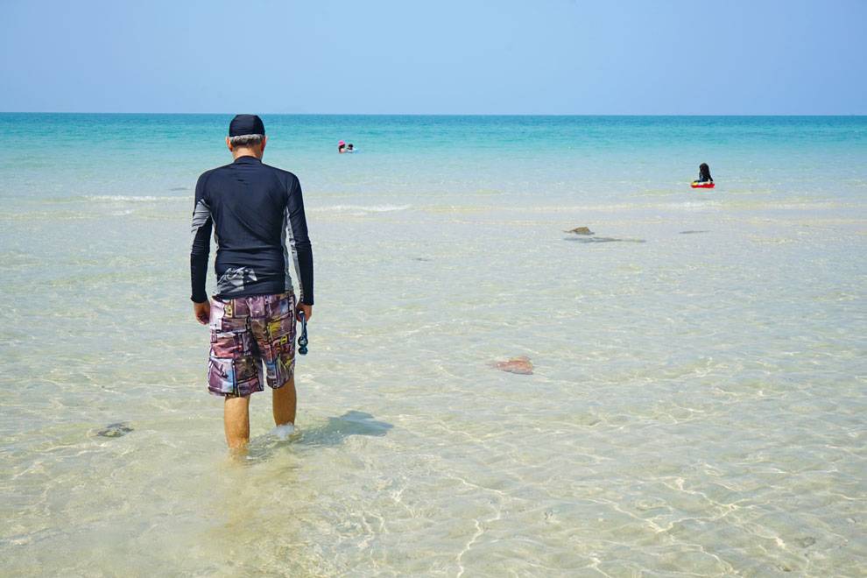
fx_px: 1060
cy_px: 289
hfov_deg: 44.5
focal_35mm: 44
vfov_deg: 30.5
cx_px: 434
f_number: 11
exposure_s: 1/200
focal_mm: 44
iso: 100
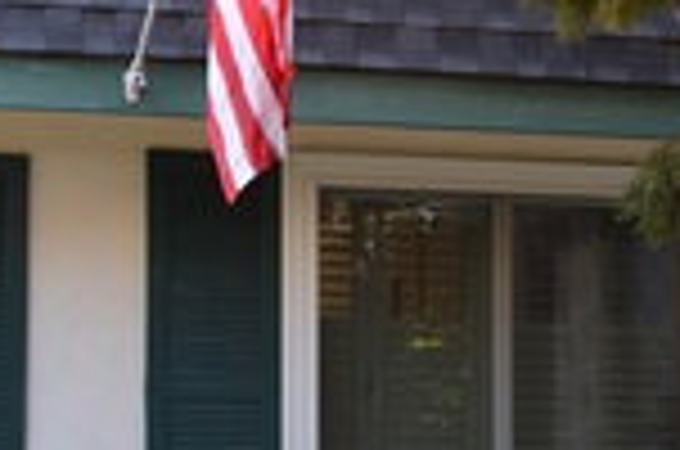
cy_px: 250
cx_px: -63
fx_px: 1979
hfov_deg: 18.8
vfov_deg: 13.0
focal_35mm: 105
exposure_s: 1/80
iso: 400
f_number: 4.5
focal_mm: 22
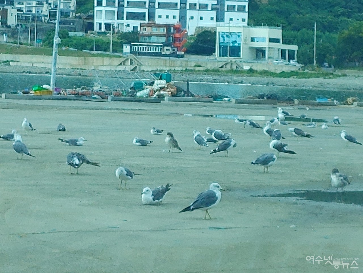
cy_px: 136
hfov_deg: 15.5
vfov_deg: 11.7
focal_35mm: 127
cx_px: 182
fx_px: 1332
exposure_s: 1/120
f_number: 1.8
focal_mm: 4.81
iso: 50
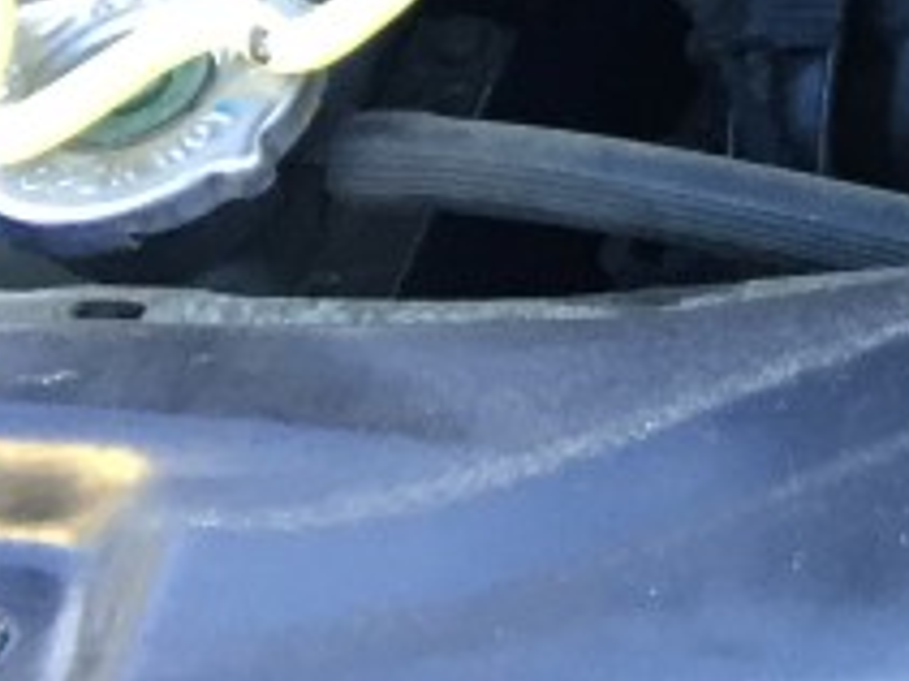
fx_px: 3700
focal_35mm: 141
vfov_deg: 9.8
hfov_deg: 11.6
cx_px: 2145
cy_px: -694
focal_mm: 4.15
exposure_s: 1/30
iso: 40
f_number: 2.2
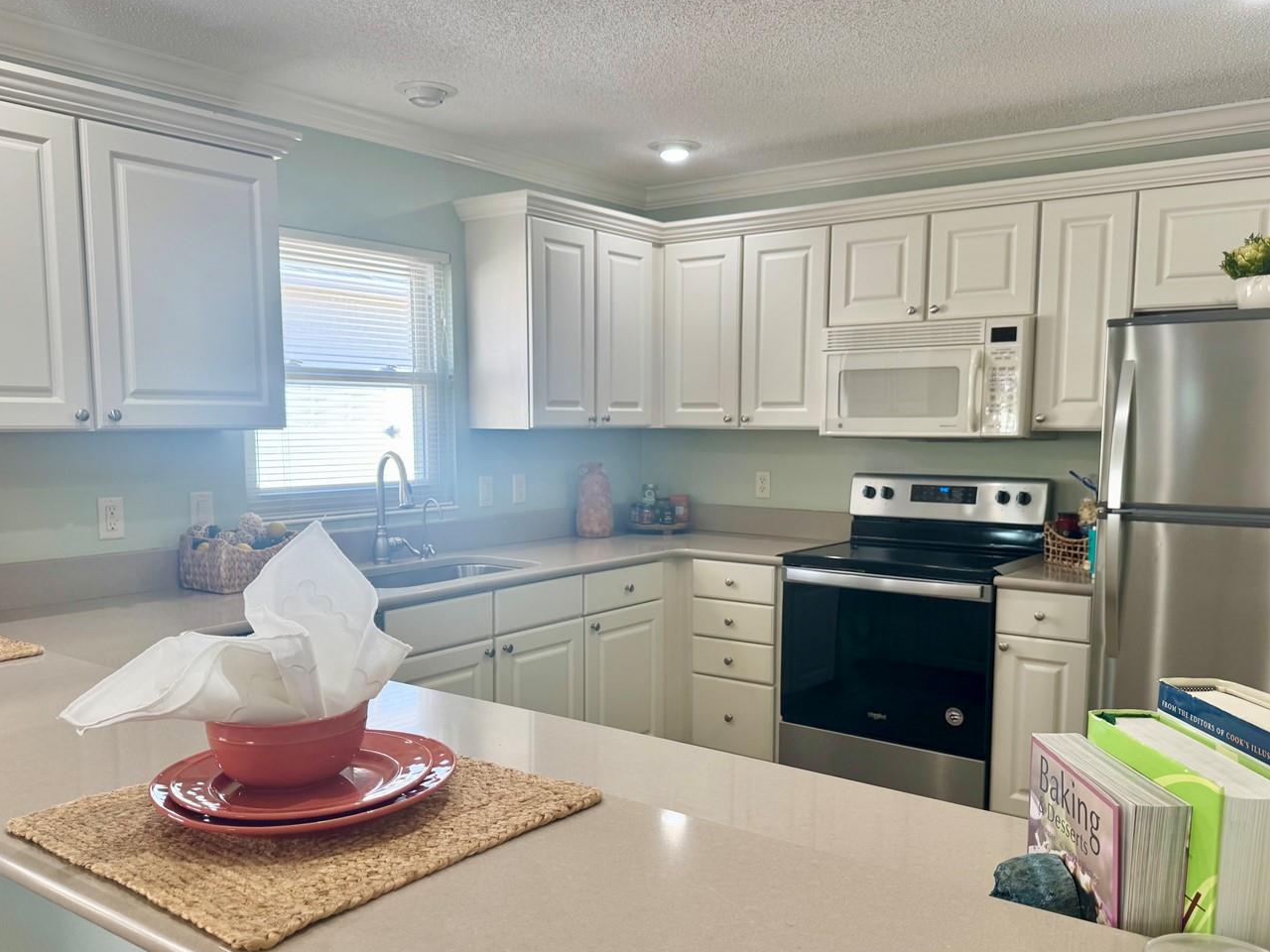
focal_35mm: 30
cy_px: 539
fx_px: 1101
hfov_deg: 60.0
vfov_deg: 46.7
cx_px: 620
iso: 100
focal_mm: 6.76
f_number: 1.78
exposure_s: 1/139
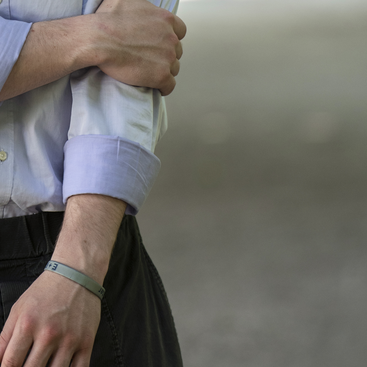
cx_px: 70
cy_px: -77
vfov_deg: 3.8
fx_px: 5542
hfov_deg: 3.8
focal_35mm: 462
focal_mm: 180
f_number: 3.5
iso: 400
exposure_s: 1/640
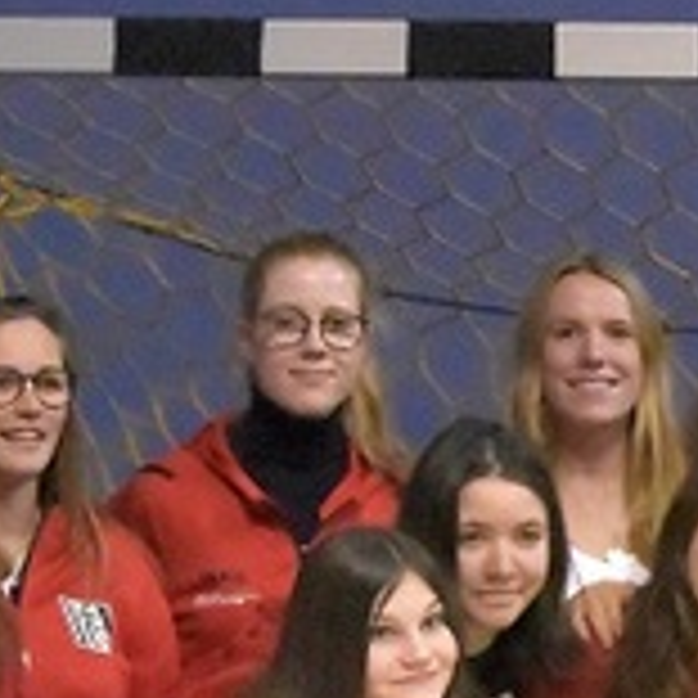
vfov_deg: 9.4
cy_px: 919
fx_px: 4169
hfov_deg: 9.5
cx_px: 808
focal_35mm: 183
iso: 25600
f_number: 5
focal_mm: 35
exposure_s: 1/500
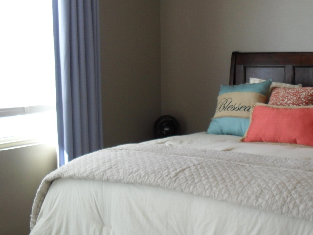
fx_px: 561
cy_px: 113
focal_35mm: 62
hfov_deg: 30.9
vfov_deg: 23.6
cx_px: 213
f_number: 3.2
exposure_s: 1/60
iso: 100
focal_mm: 6.3
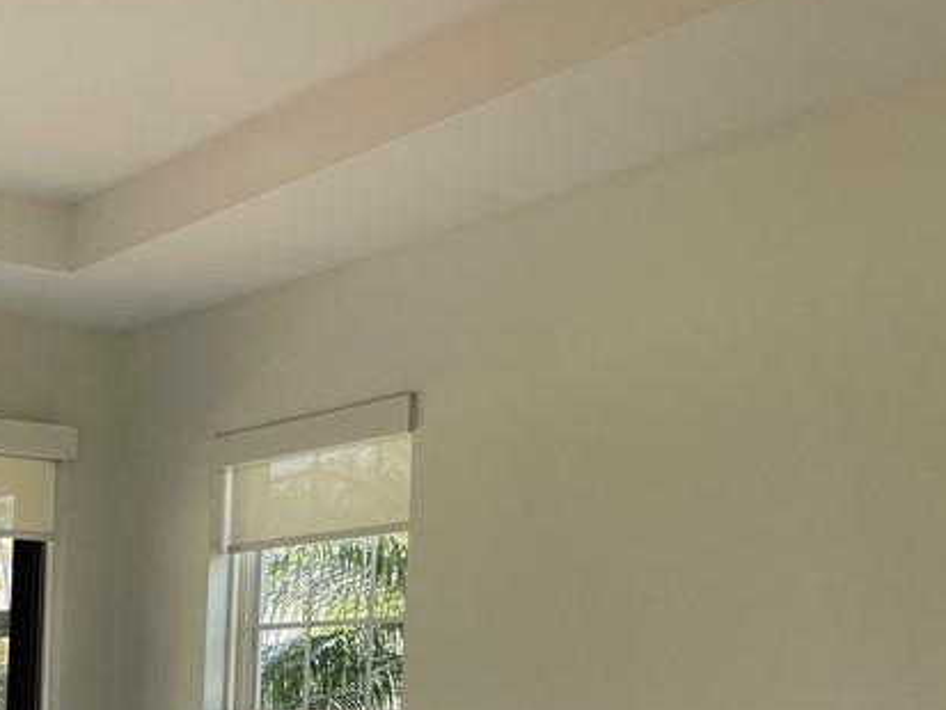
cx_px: -160
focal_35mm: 62
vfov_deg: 22.2
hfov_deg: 27.7
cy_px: 811
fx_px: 1695
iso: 80
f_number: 1.6
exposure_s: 1/120
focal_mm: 5.1
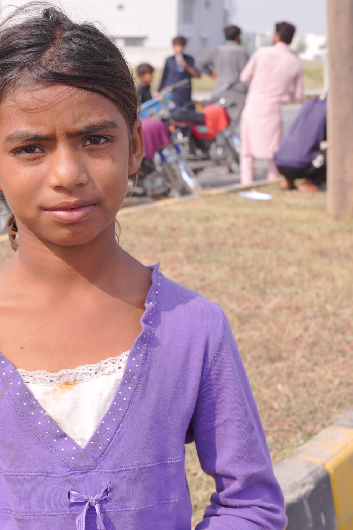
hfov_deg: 17.4
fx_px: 1147
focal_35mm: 78
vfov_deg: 26.0
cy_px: 271
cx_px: 72
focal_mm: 31
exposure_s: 1/200
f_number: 5.6
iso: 125
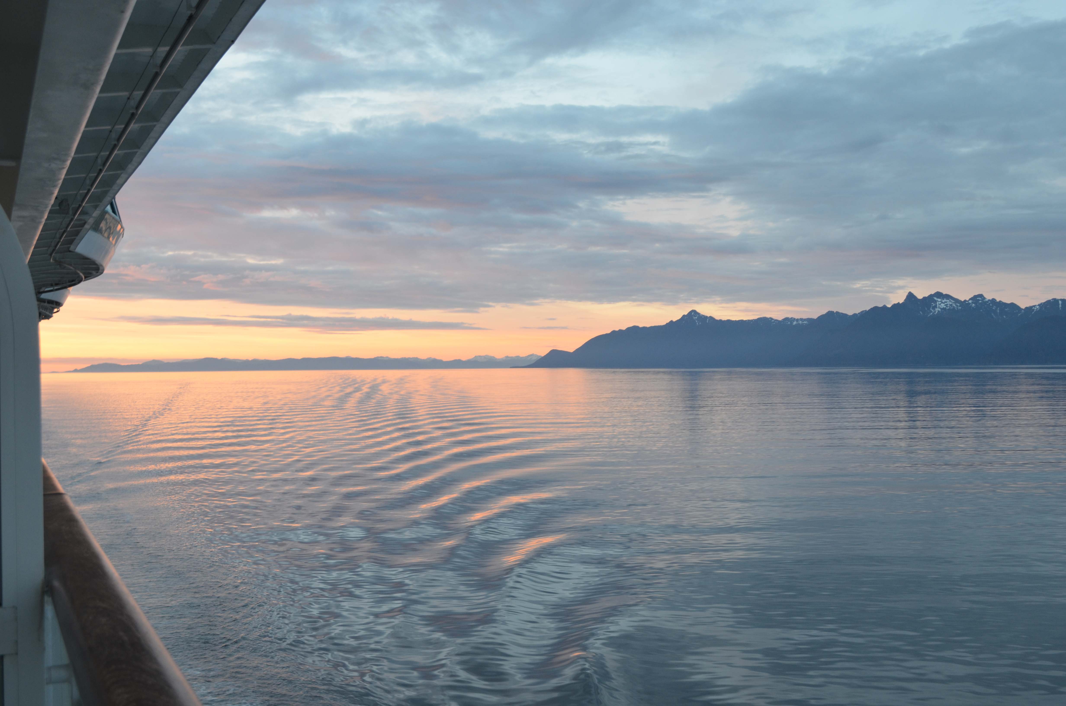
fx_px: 1241
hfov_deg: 46.5
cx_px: 533
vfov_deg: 31.8
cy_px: 353
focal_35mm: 42
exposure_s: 1/20
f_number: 8
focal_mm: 28
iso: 400
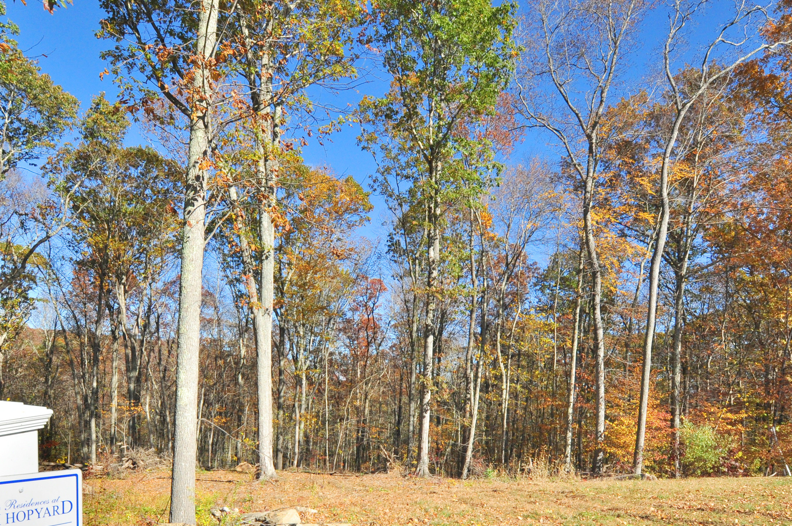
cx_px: 383
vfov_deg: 50.5
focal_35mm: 24
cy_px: 403
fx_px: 527
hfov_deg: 73.8
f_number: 8
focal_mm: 10
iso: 400
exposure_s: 1/800
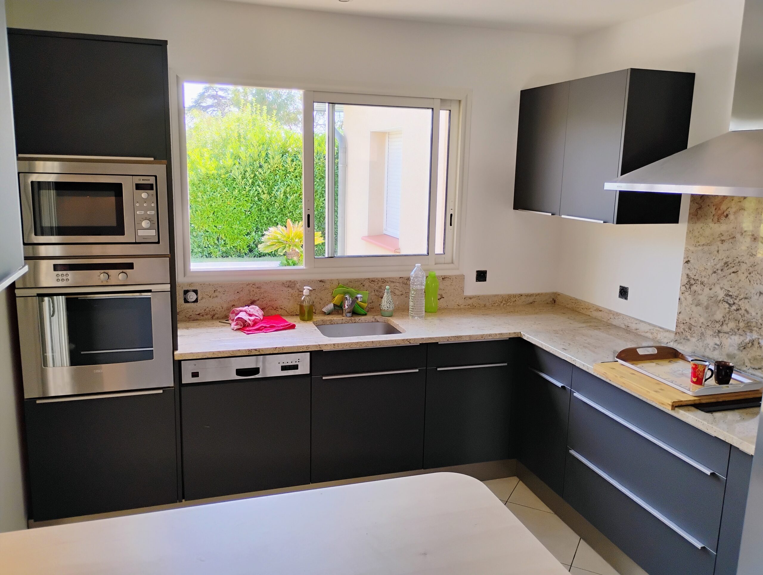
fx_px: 618
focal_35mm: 28
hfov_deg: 63.4
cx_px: 382
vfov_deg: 49.9
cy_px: 288
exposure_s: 1/100
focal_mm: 4.26
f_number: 1.8
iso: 294
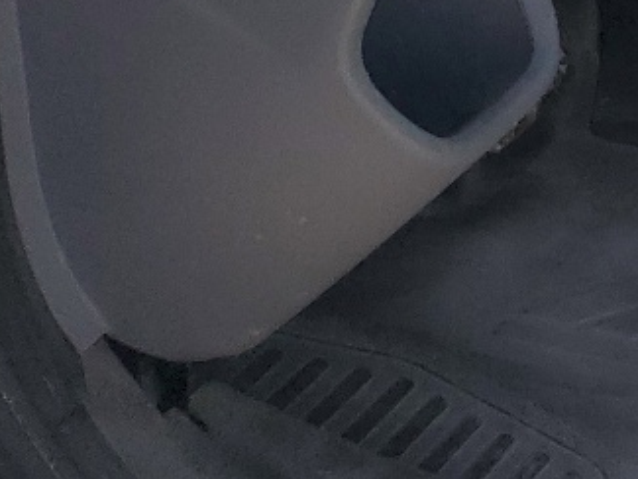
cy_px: -416
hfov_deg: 12.4
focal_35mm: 128
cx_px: 1498
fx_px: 2360
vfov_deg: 10.8
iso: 50
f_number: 1.5
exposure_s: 1/1111
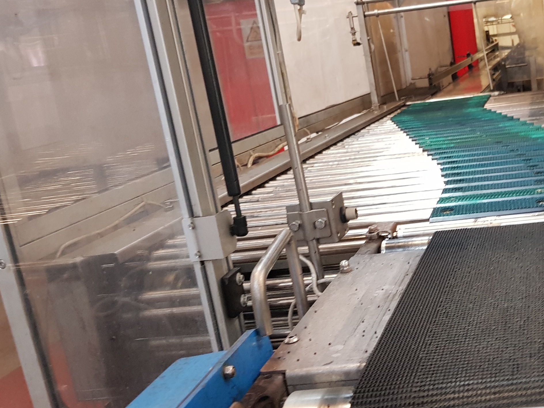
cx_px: 466
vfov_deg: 32.1
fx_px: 707
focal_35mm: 45
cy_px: 229
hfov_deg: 39.7
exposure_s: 1/14
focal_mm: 4.3
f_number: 1.7
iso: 250
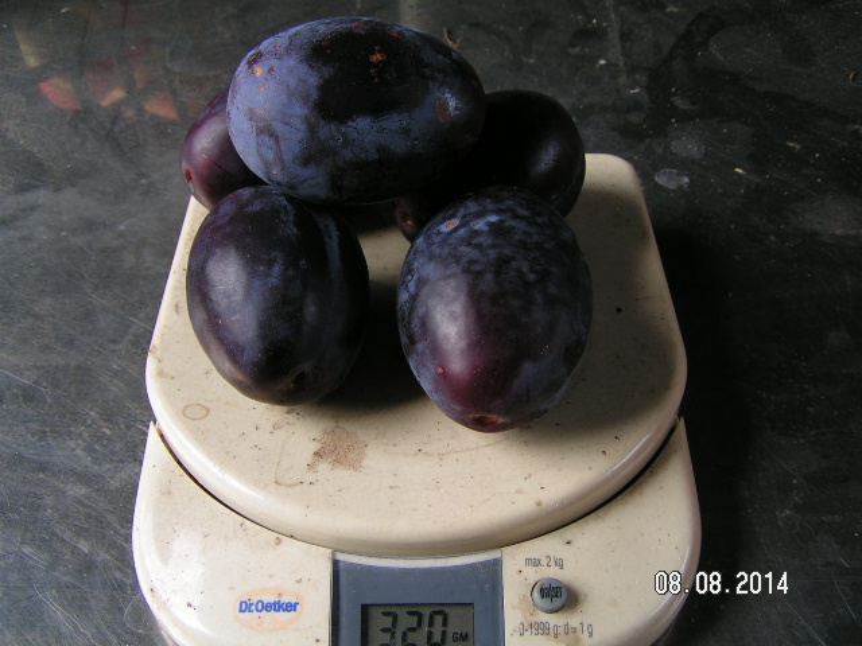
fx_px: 946
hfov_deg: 49.0
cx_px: 431
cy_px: 323
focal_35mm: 38
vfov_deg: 37.7
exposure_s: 1/60
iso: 50
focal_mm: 5.8
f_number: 3.5
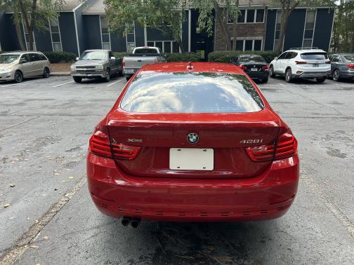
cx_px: 177
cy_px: 132
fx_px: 266
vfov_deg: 53.1
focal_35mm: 26
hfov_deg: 67.3
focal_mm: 5.7
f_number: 1.5
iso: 32
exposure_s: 1/130
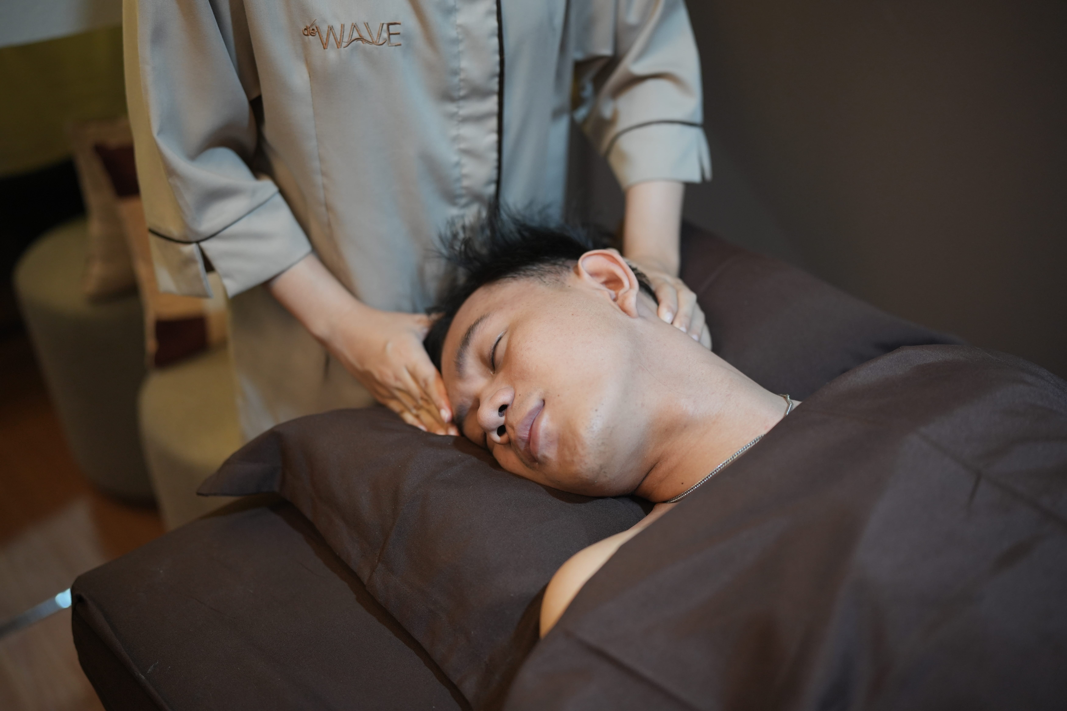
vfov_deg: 37.9
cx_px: 534
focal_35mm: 35
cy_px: 356
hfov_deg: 54.4
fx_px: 1037
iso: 800
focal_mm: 35
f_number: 1.4
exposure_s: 1/100
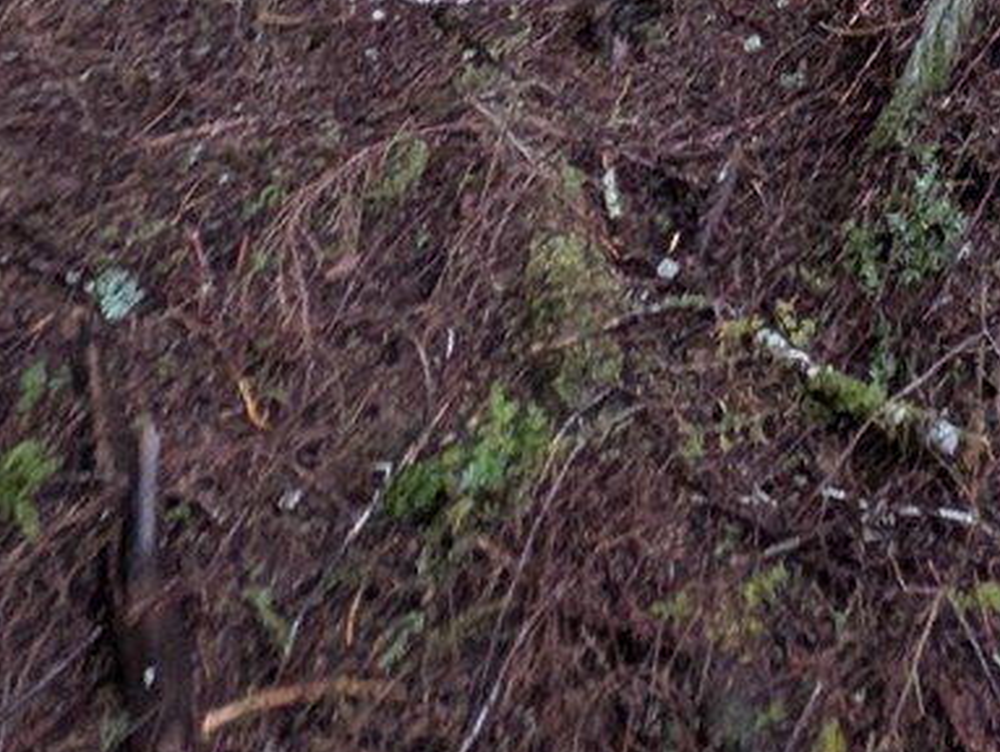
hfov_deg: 35.5
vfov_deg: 18.6
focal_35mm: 50
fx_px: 1446
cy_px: -759
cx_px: 930
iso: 199
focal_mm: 2.23
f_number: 1.95
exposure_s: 1/23.8
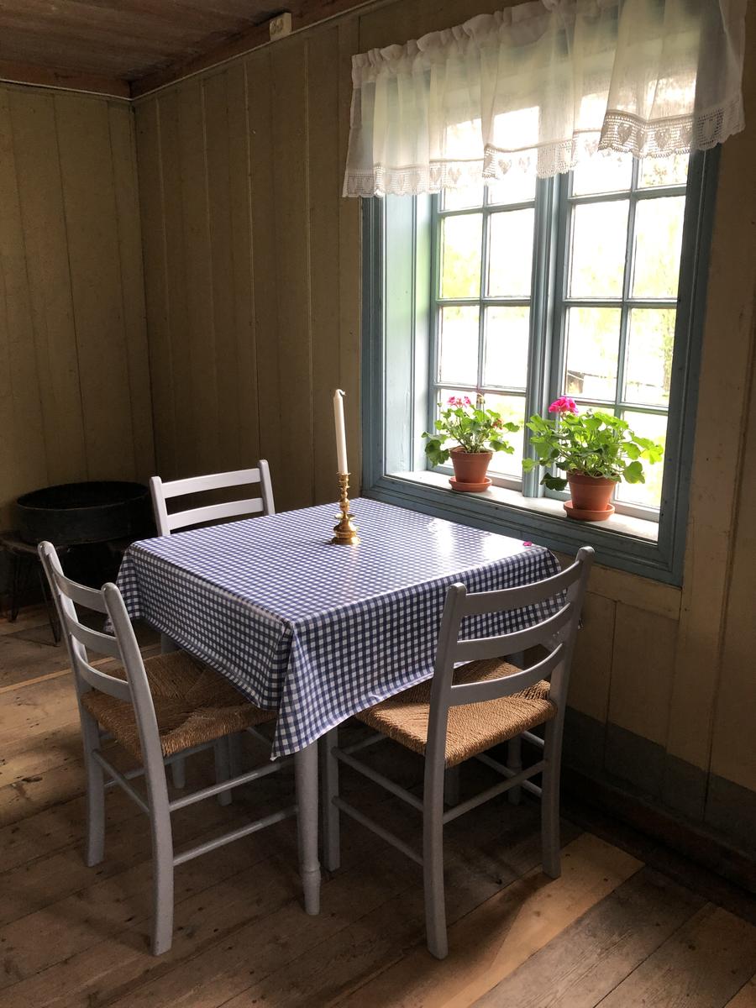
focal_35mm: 28
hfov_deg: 49.7
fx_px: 815
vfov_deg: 63.4
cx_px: 378
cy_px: 504
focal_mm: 3.99
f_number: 1.8
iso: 40
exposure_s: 1/24
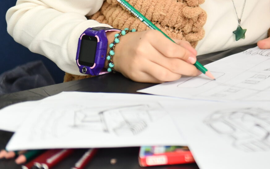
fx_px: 1538
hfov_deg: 9.8
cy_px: -58
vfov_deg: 6.2
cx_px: 366
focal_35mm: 209
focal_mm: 70
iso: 800
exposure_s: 1/250
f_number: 2.8
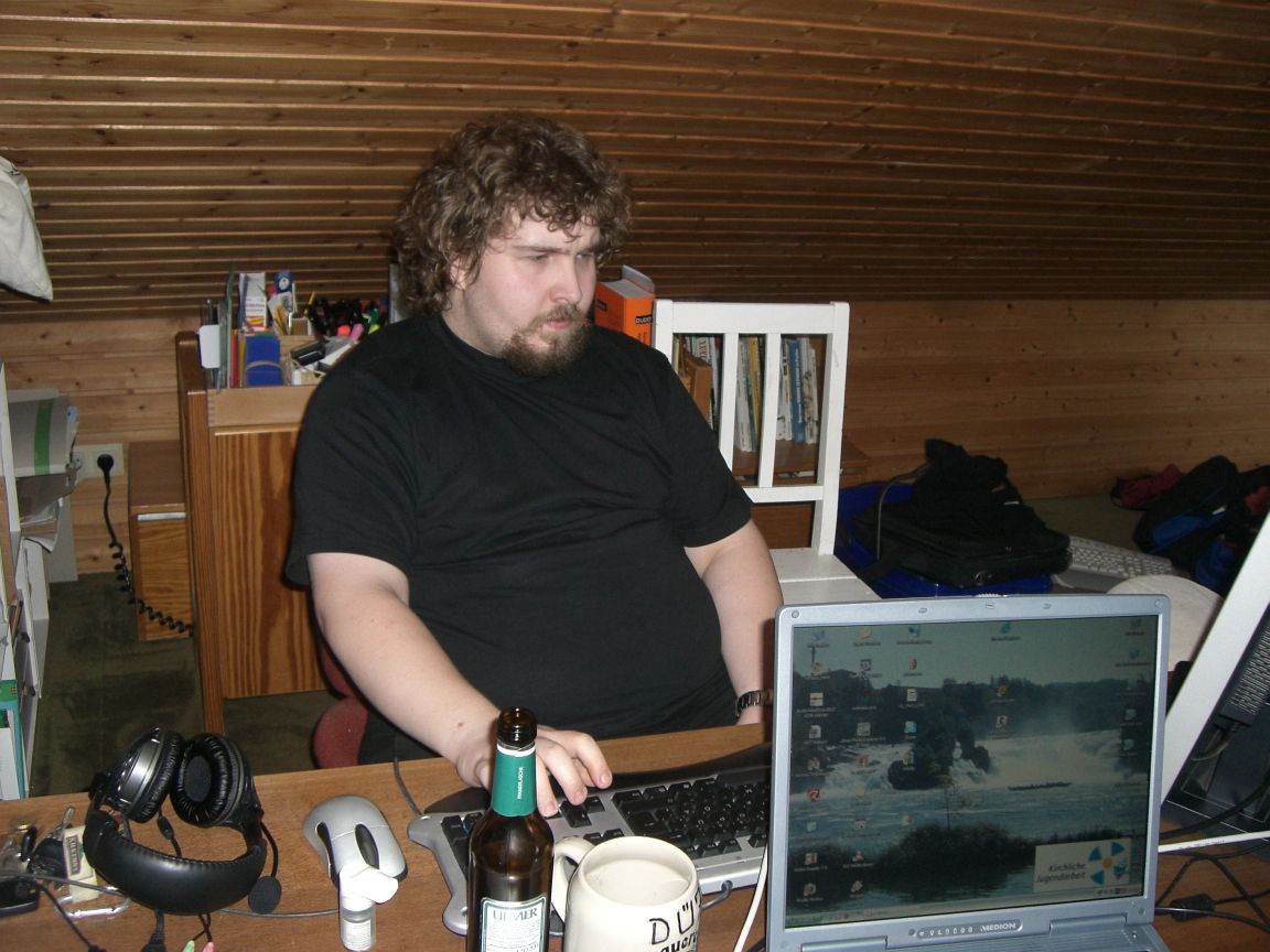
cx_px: 635
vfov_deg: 37.7
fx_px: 1394
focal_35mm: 38
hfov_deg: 49.0
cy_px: 476
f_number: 2.7
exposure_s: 1/60
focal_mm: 6.2
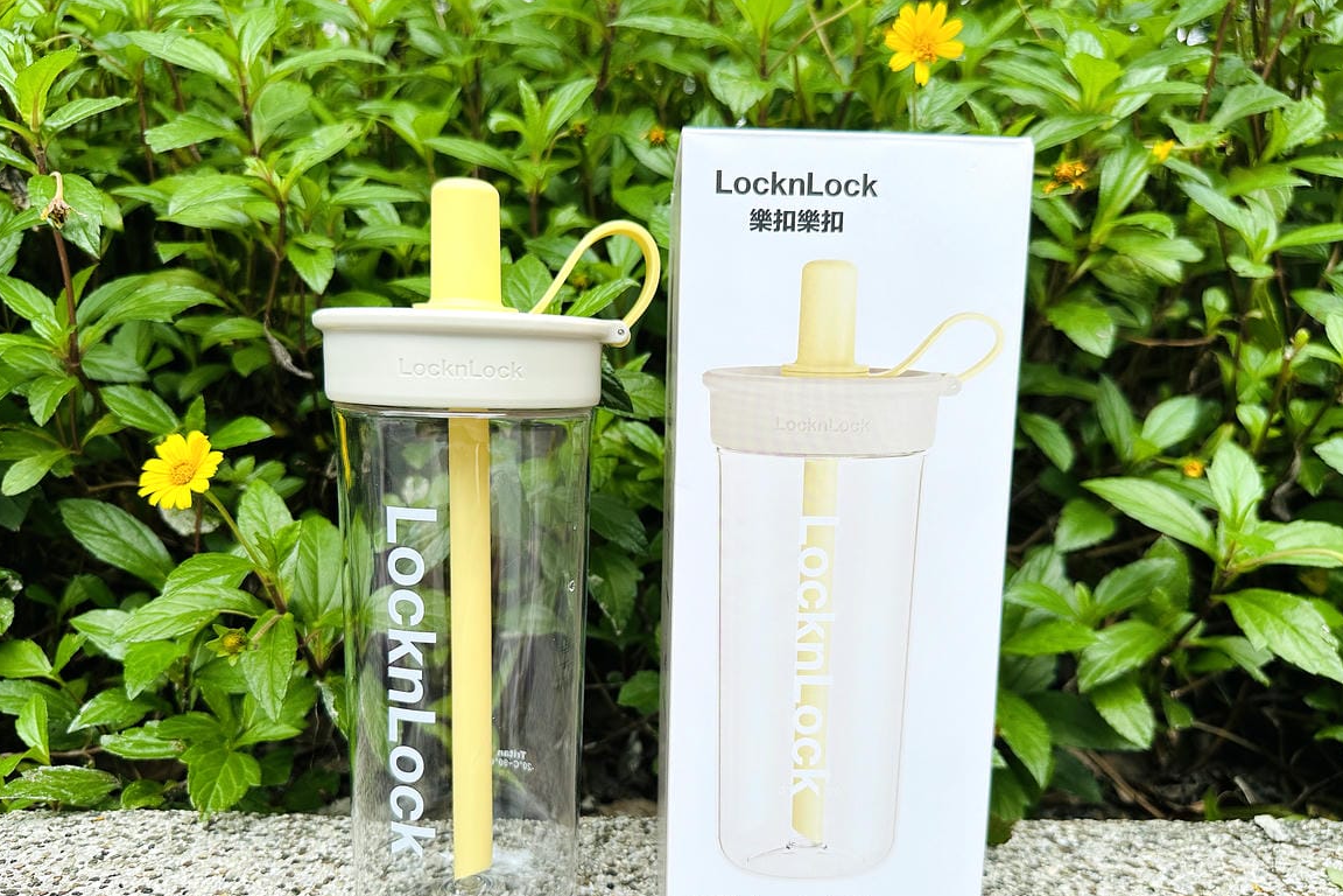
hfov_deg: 69.4
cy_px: 505
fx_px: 970
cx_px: 676
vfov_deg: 49.4
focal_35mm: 26
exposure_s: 1/1845
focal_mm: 6.86
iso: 80
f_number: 1.78
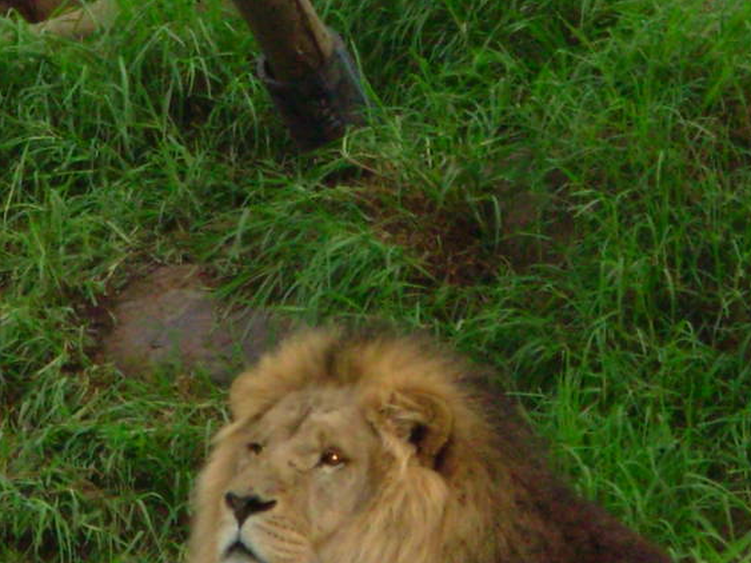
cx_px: 317
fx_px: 11106
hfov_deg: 3.9
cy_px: 84
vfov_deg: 2.9
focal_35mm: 512
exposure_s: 1/395
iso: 200
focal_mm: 29.8
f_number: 5
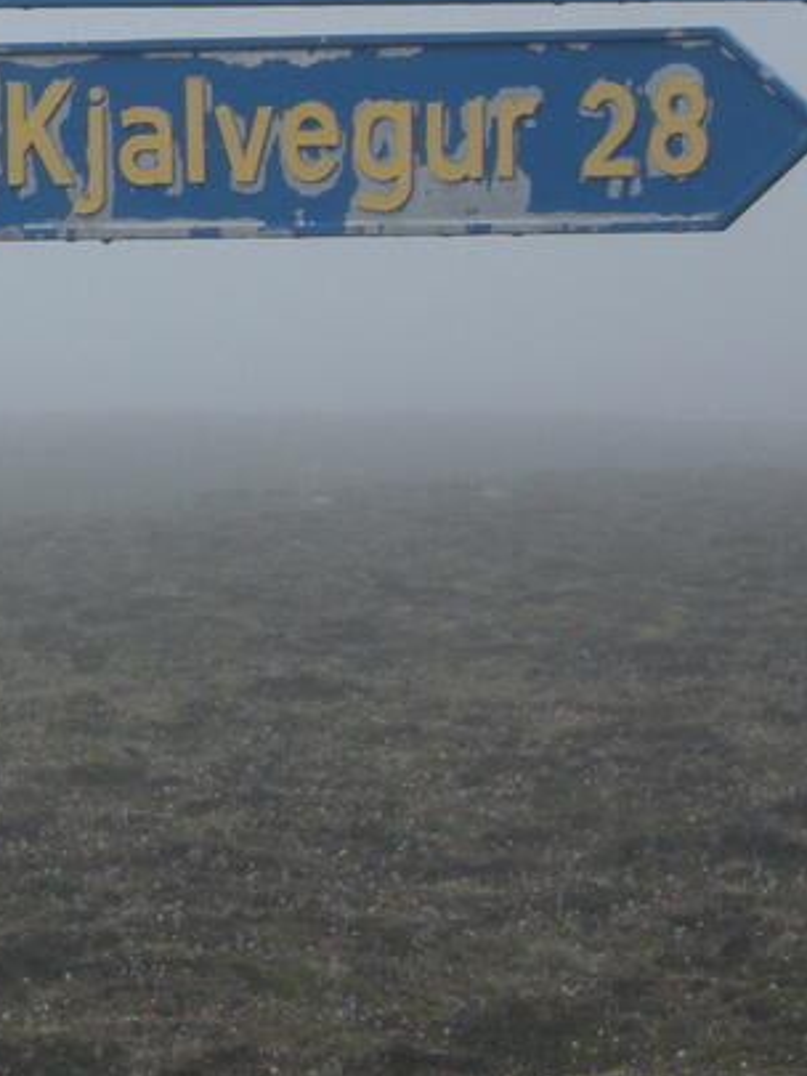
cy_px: 213
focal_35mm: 311
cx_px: -295
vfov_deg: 6.4
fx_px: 9662
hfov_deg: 4.8
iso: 100
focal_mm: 26.3
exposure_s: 1/254
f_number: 5.8
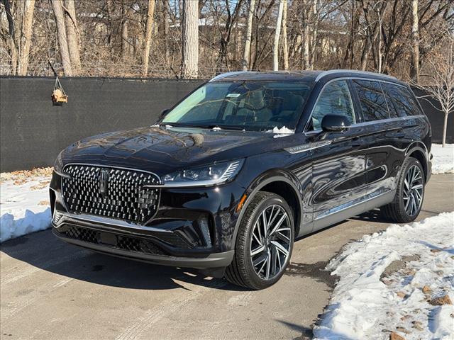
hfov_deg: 39.7
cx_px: 227
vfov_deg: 30.3
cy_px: 170
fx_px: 630
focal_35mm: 48
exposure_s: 1/3704
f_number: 1.78
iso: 100
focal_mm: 6.76
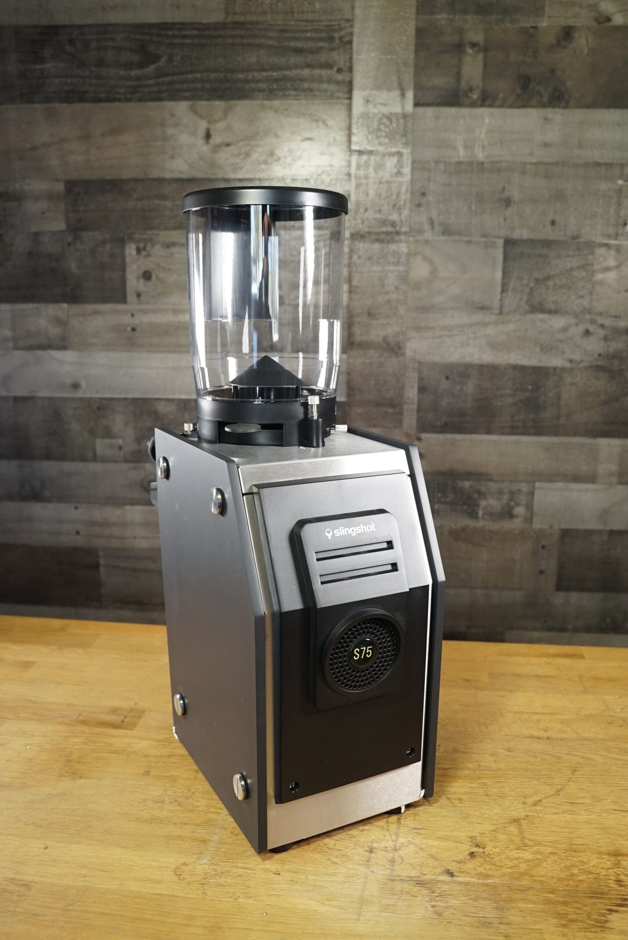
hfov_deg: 43.7
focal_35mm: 30
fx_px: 784
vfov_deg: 61.9
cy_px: 470
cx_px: 314
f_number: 5.6
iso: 1600
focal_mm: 30
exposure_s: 1/125
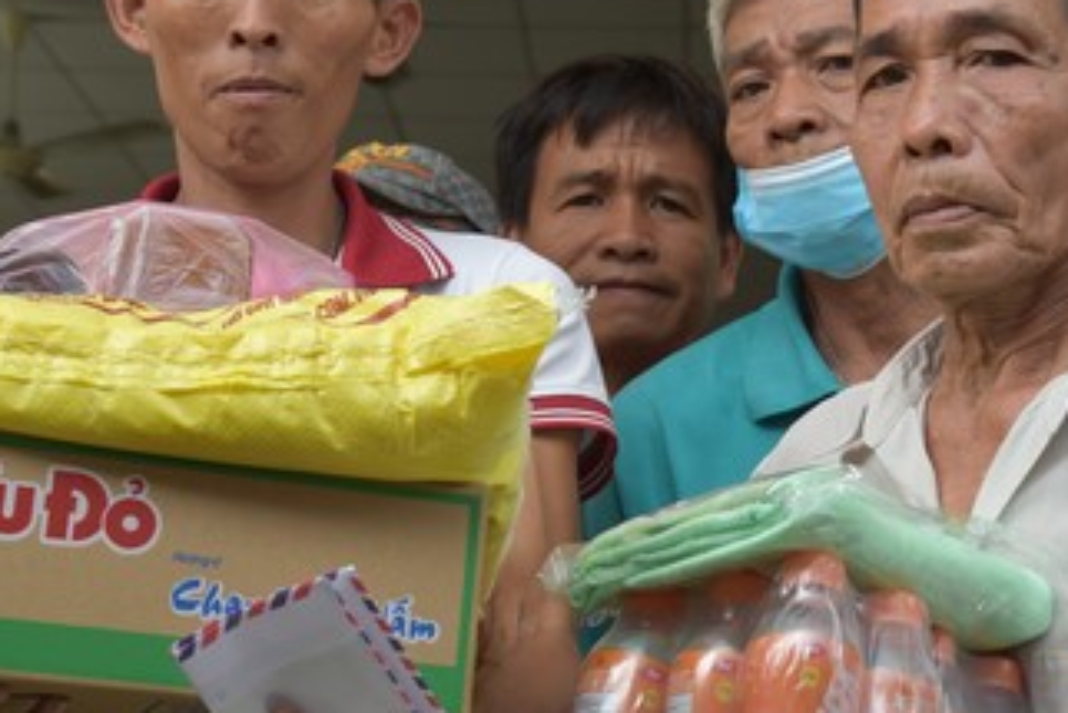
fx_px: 2998
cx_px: 746
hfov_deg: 20.1
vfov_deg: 13.6
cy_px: 405
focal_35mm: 101
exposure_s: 1/200
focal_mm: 50
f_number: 7.1
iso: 400
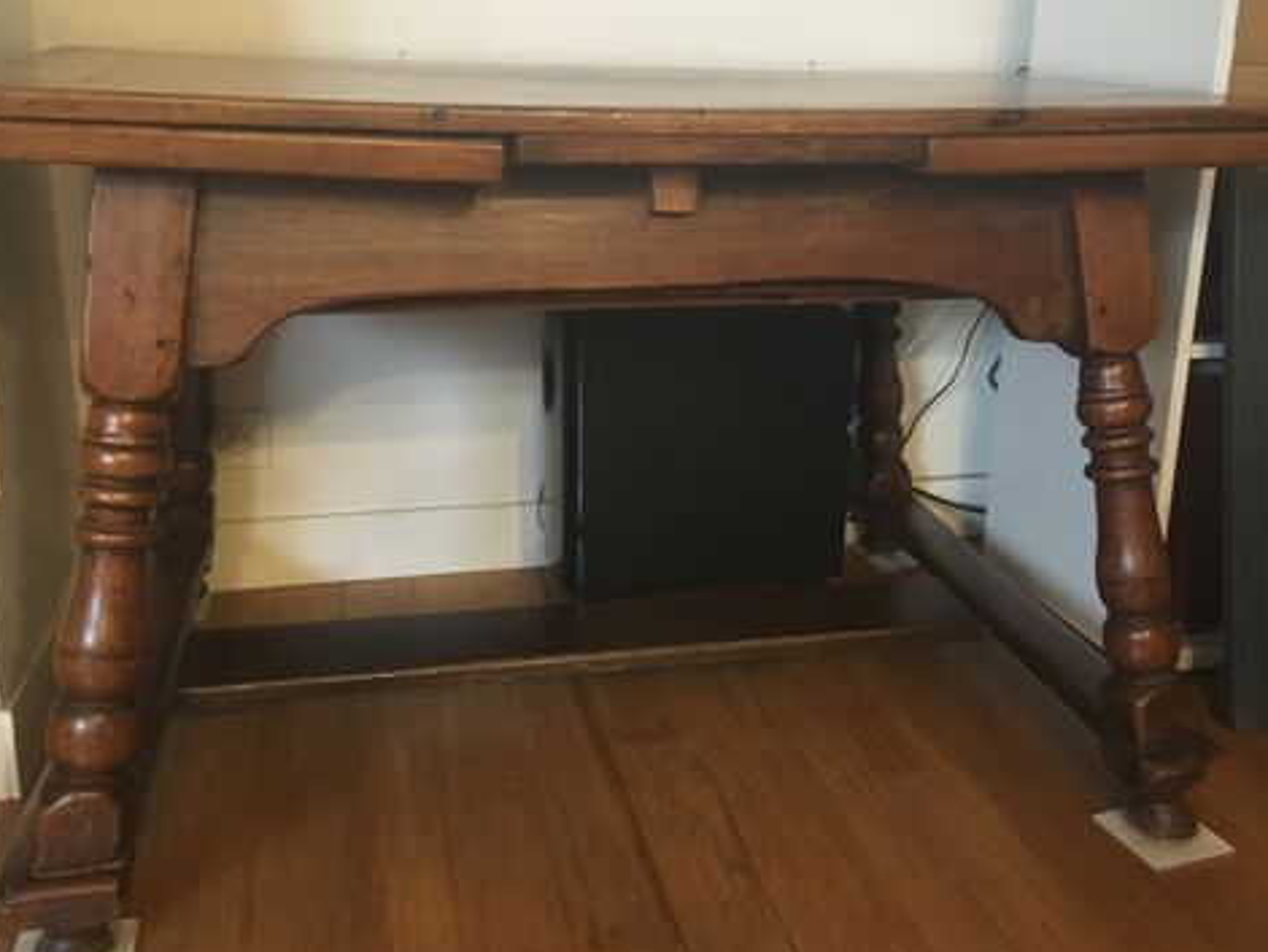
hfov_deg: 50.1
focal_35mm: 37
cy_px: 429
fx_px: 1356
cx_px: 664
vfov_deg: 38.7
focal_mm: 4.15
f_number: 2.2
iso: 250
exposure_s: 1/17
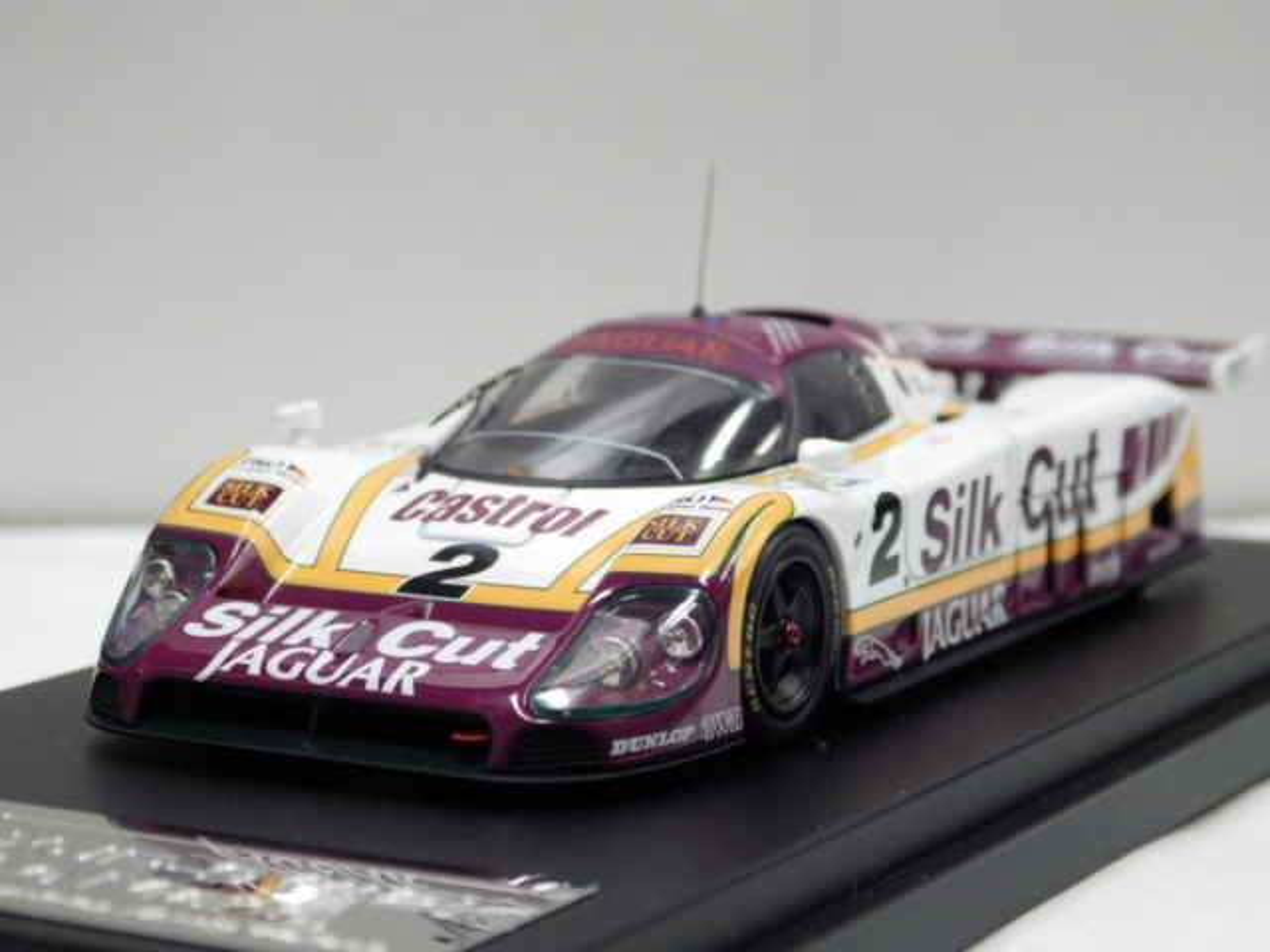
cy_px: 476
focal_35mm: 103
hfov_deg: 19.1
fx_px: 3779
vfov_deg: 14.4
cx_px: 635
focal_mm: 18.4
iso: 800
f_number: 4.6
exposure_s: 1/60
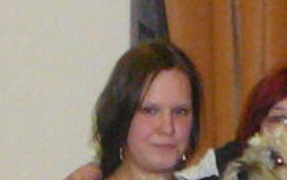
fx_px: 1917
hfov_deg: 8.5
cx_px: 342
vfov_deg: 5.3
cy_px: 265
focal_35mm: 245
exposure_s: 1/30
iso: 400
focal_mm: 5.2
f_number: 2.8
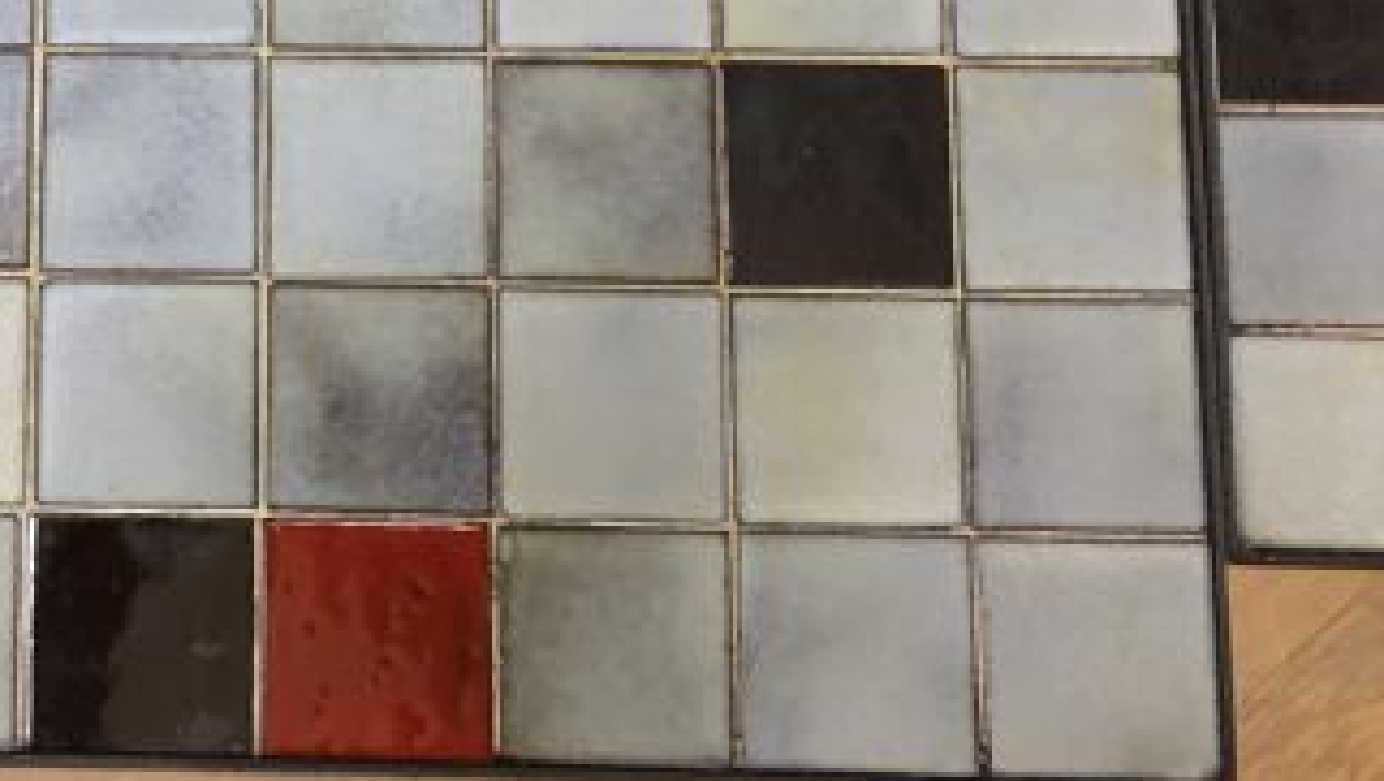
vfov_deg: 19.5
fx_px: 2166
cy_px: -91
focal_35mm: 59
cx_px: 160
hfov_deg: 33.7
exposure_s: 1/33
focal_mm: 4.15
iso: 40
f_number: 2.2
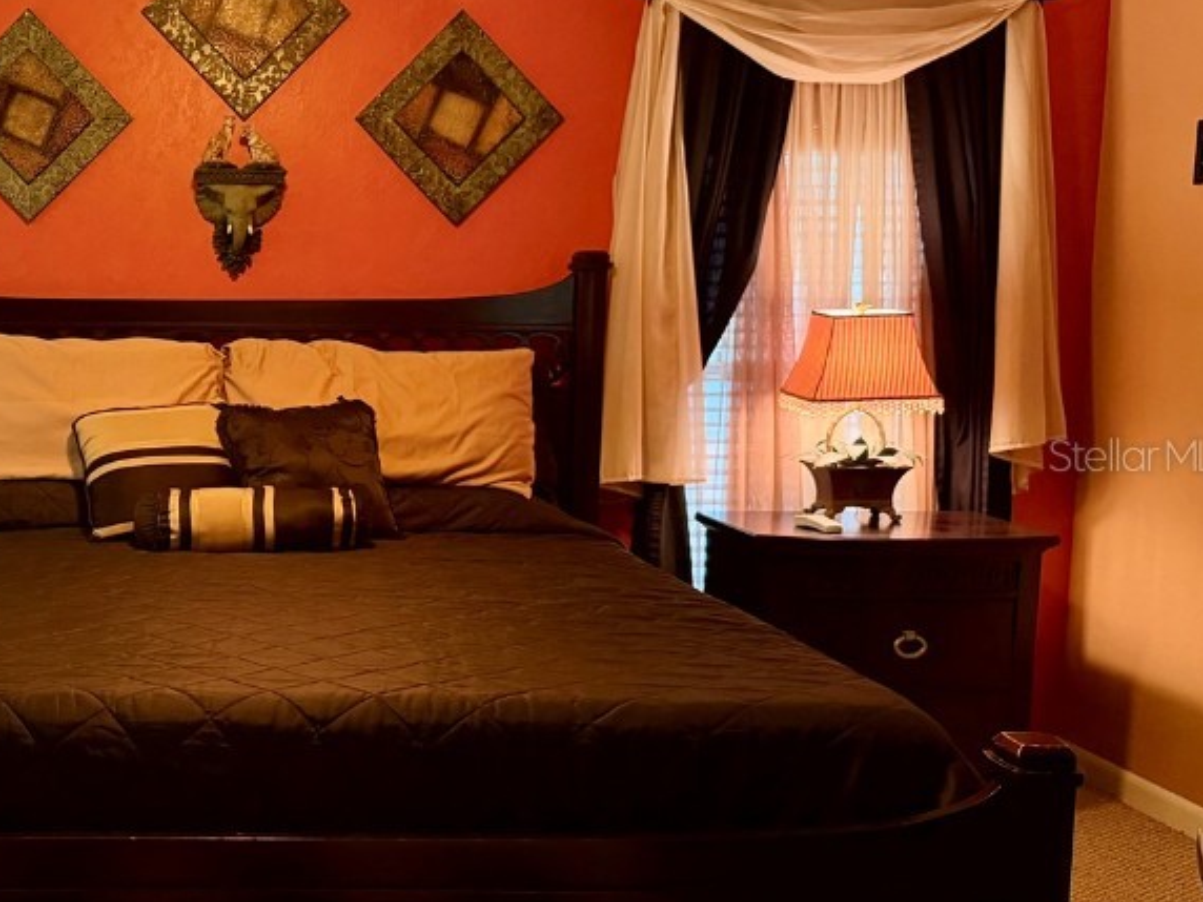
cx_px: 170
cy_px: 454
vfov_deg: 33.6
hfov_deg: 41.1
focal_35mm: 43
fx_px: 1494
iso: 1000
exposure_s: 1/40
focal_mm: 6.76
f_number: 1.78
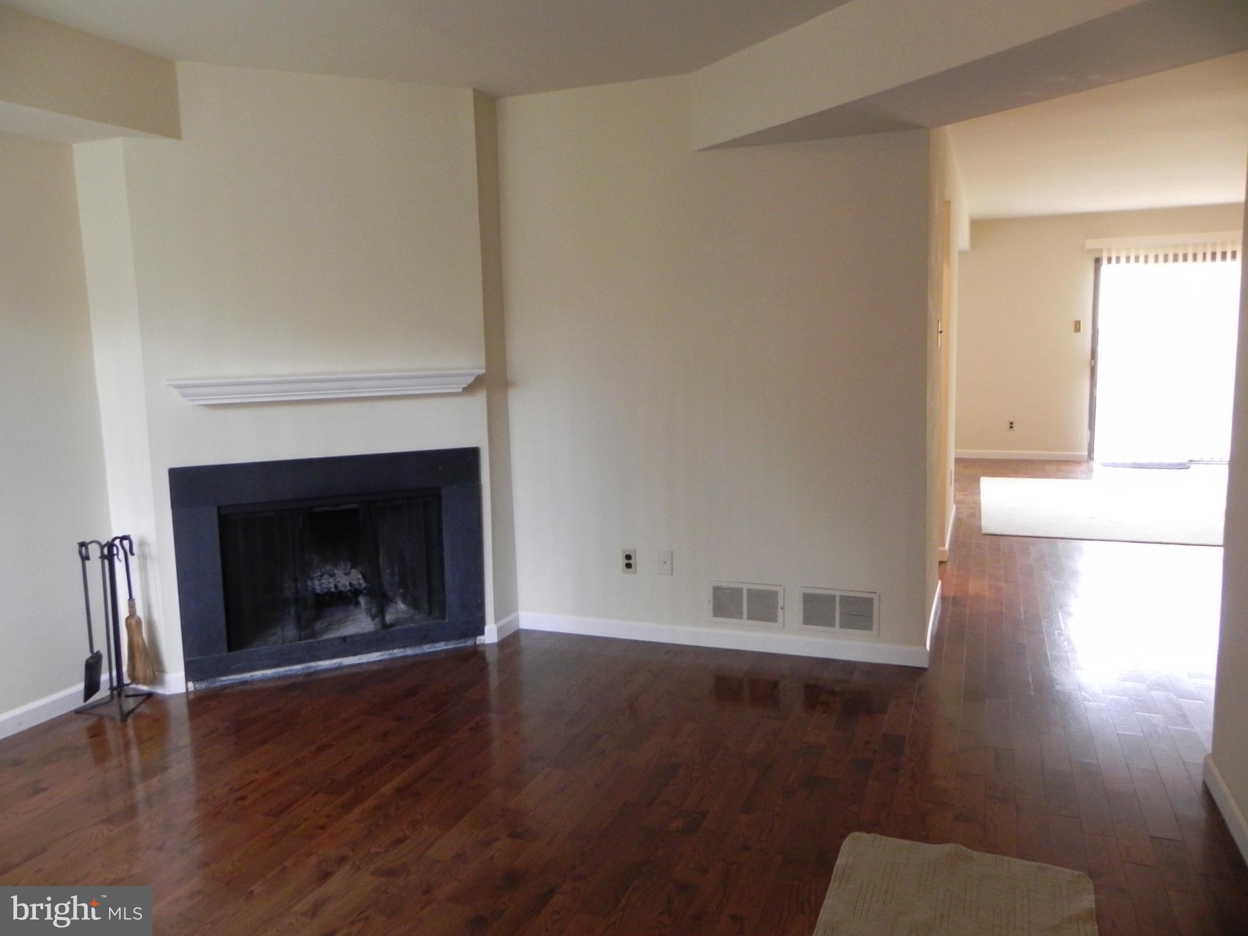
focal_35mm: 26
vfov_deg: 53.1
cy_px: 468
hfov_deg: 67.3
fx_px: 937
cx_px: 624
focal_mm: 4.6
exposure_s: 1/30
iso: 366
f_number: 2.8
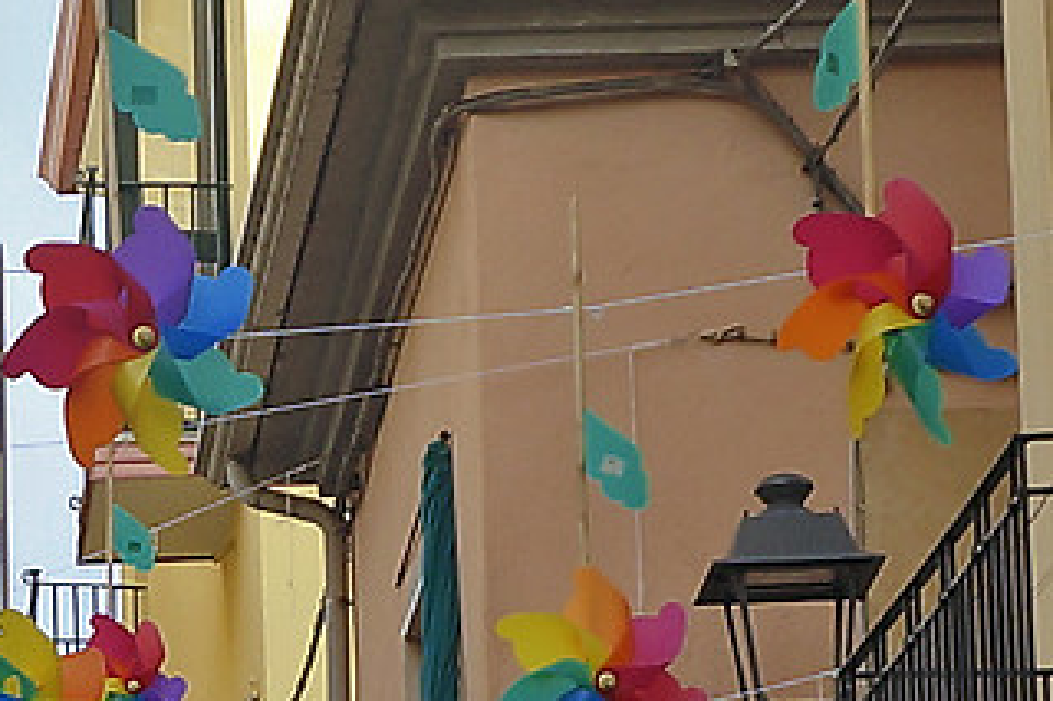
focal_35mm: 281
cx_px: -365
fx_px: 8207
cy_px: 961
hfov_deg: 7.3
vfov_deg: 4.9
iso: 100
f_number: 5.6
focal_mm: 25
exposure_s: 1/125
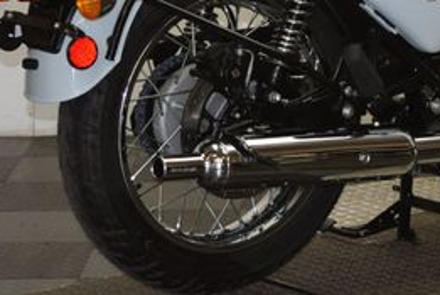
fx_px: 2069
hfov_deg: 12.1
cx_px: 393
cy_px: -57
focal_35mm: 169
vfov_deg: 8.1
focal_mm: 46
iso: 720
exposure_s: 1/125
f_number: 5.6
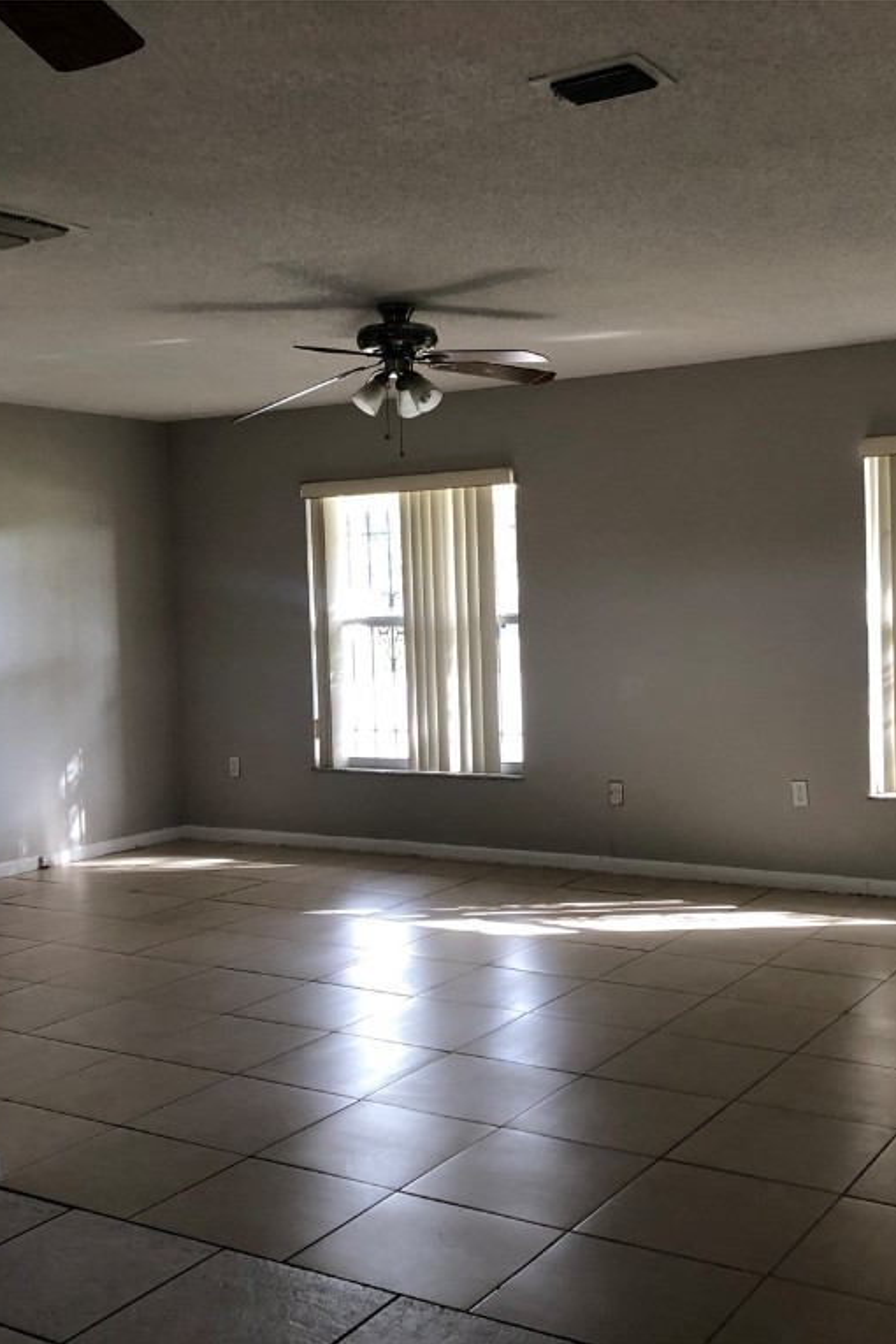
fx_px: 1456
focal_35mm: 39
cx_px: 515
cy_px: 673
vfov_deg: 49.6
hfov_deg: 34.1
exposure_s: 1/30
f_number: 1.8
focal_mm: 3.99
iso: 32
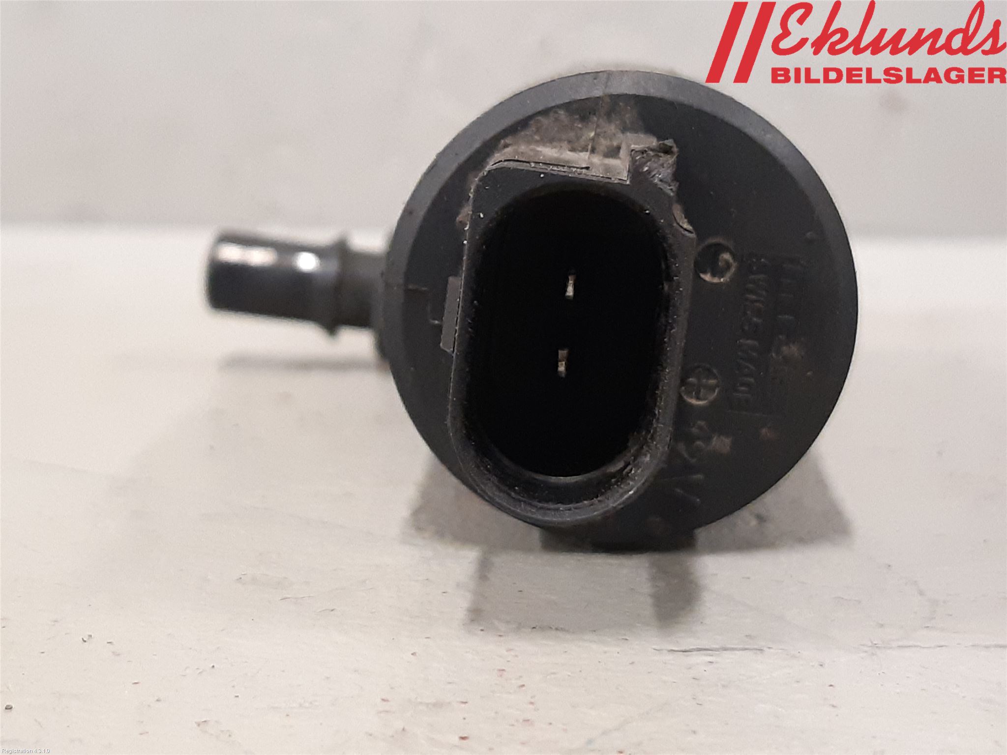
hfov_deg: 67.3
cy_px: 378
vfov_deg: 53.1
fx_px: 756
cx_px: 504
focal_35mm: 26
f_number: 1.7
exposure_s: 1/50
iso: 320
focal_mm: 3.93
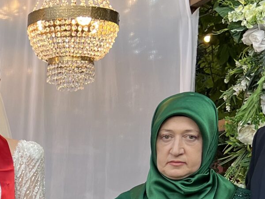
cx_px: -78
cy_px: 273
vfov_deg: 12.8
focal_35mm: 111
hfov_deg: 16.7
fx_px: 850
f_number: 1.5
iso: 32
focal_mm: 5.7
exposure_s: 1/135
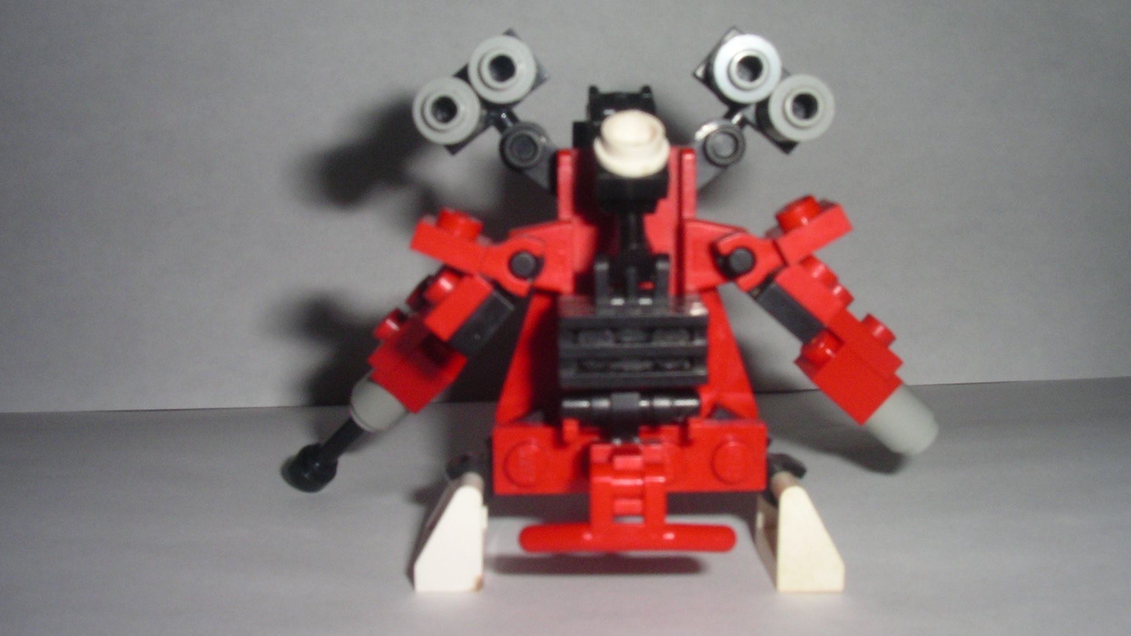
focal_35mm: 41
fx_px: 1230
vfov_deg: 29.0
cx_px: 570
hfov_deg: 49.4
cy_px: 324
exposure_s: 1/60
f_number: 6.9
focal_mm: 5.7
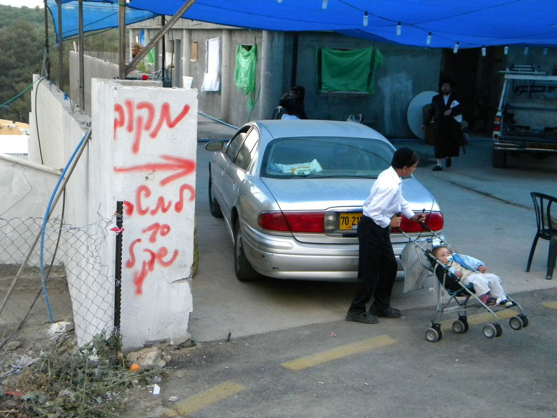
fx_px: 756
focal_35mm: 47
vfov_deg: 30.9
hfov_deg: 40.4
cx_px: 278
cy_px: 209
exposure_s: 1/278
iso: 400
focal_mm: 8.6
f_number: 3.9
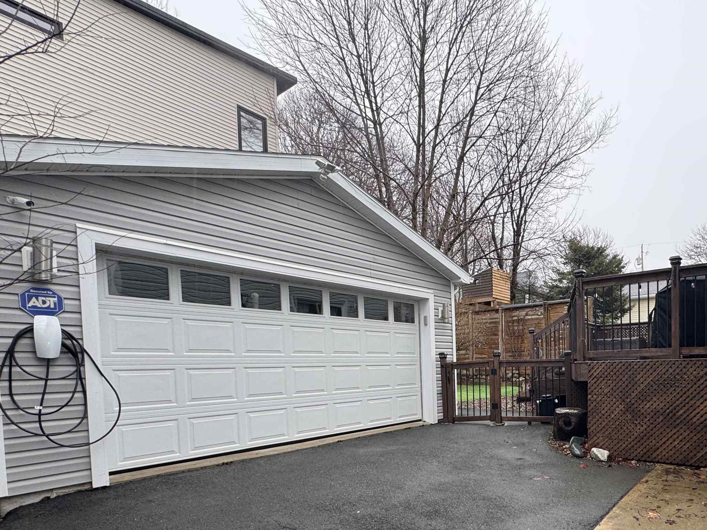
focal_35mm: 21
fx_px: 429
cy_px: 383
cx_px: 510
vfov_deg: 60.7
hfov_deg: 74.6
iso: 80
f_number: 2.2
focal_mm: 2.22
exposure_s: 1/99
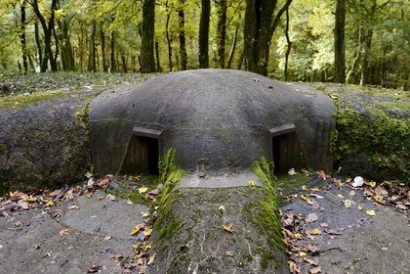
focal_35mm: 36
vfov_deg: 36.9
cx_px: 205
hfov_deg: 53.1
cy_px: 137
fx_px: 410
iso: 400
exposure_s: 1/100
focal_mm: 36
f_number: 6.3
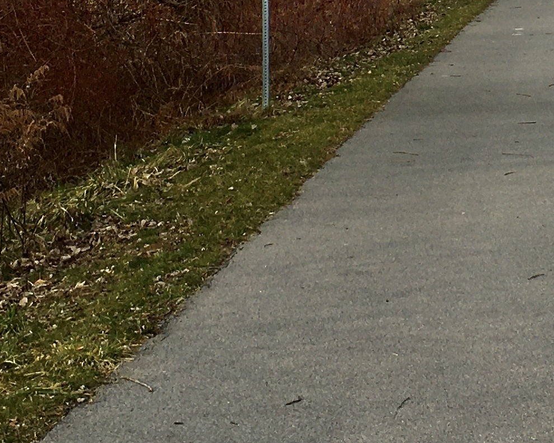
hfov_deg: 16.4
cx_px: 546
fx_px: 1886
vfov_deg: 13.0
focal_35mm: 115
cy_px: -133
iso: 25
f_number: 2.2
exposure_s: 1/855
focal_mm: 4.15
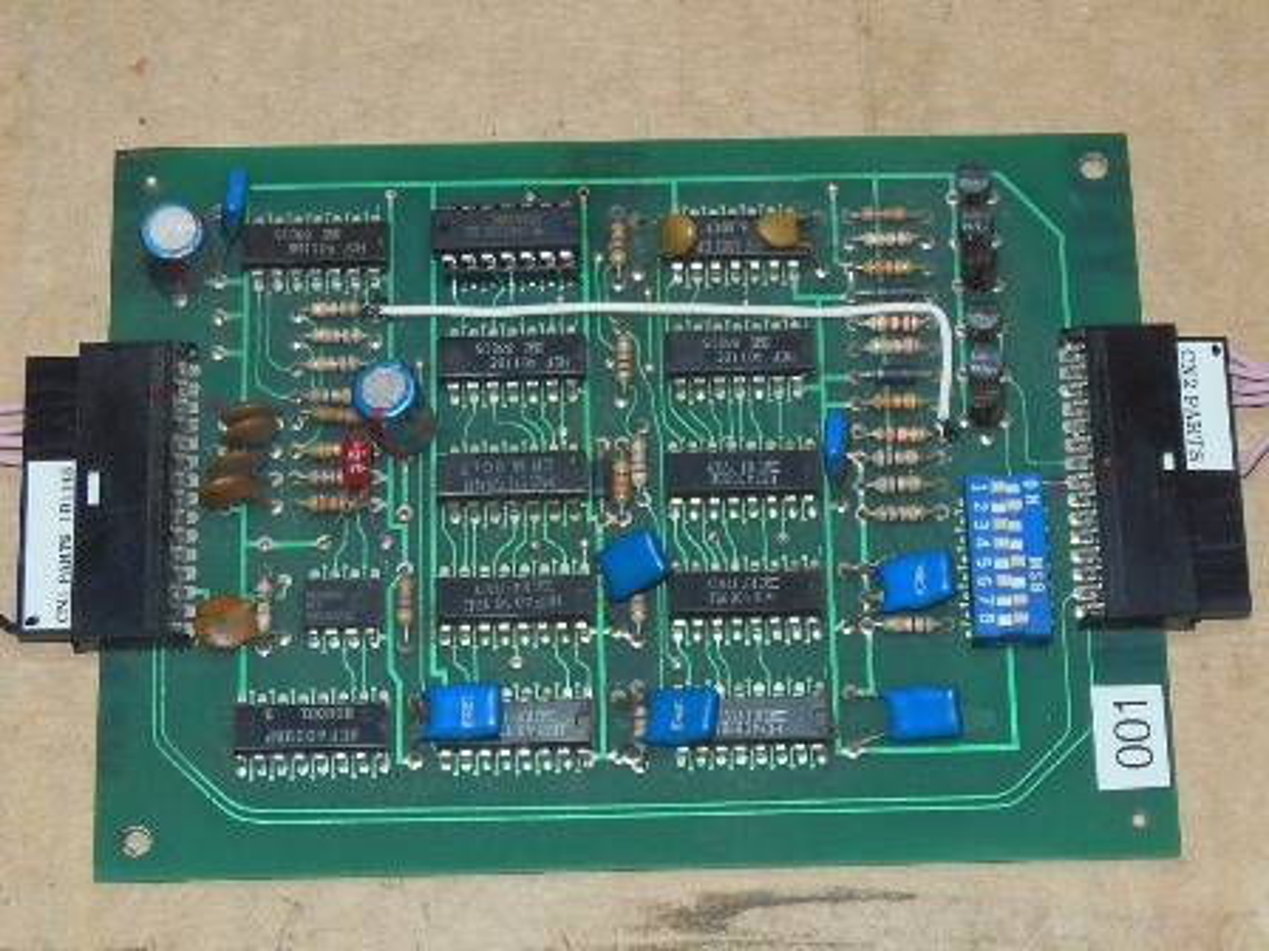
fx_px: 2090
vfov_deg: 25.7
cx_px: 634
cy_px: 476
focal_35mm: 57
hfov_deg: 33.8
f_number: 4.1
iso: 125
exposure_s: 1/60
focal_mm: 10.2
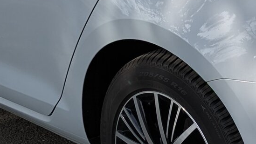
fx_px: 808
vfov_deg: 10.1
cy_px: 10
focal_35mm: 119
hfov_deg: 17.6
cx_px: 256
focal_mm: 5.43
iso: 45
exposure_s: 1/1247
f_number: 1.89
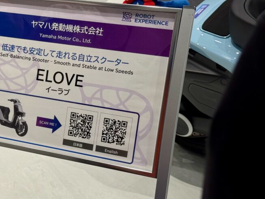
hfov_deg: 25.6
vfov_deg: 19.7
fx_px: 574
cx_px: 59
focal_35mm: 75
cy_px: 93
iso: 64
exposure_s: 1/121
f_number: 1.78
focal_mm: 6.76
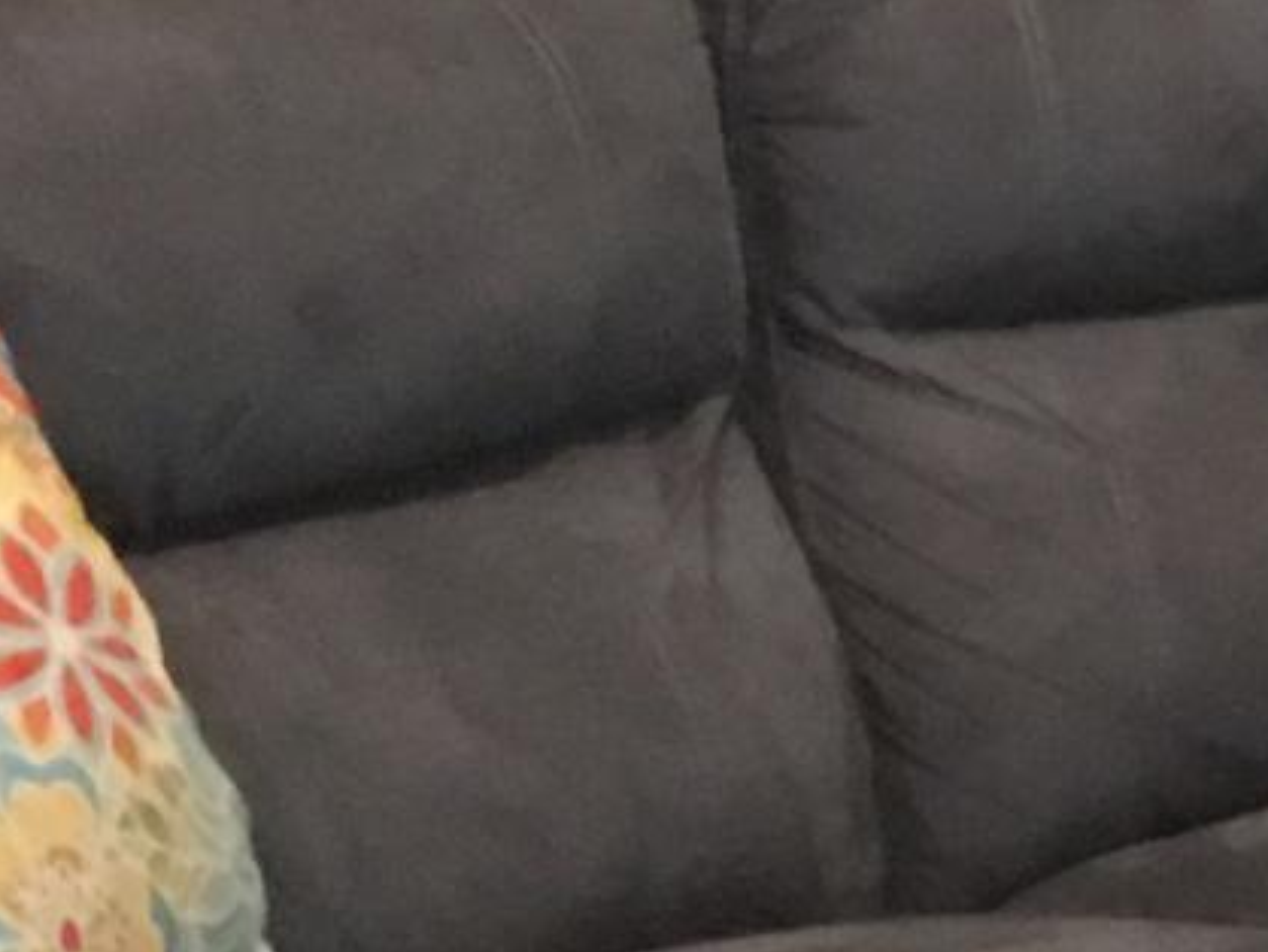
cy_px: -1258
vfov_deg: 6.8
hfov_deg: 8.4
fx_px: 7624
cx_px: 3428
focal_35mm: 208
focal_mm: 4.15
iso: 80
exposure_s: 1/15
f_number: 2.2
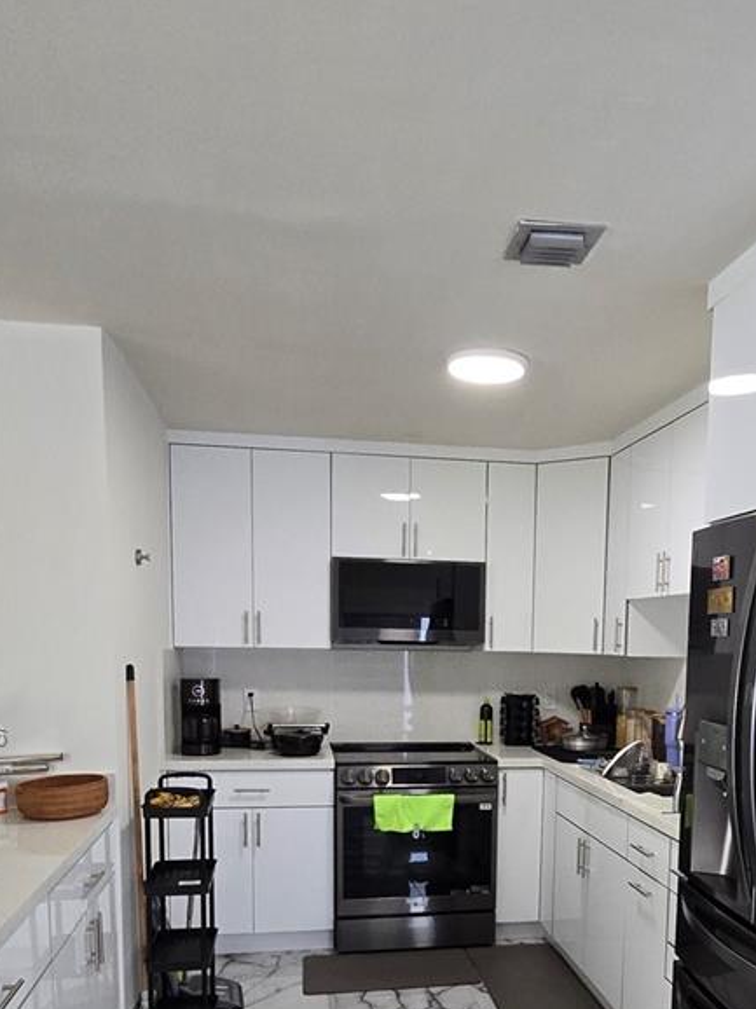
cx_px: 468
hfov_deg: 50.8
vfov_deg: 62.2
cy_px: 738
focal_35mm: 27
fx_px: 787
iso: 200
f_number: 2.2
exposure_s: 1/60
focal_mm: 2.2
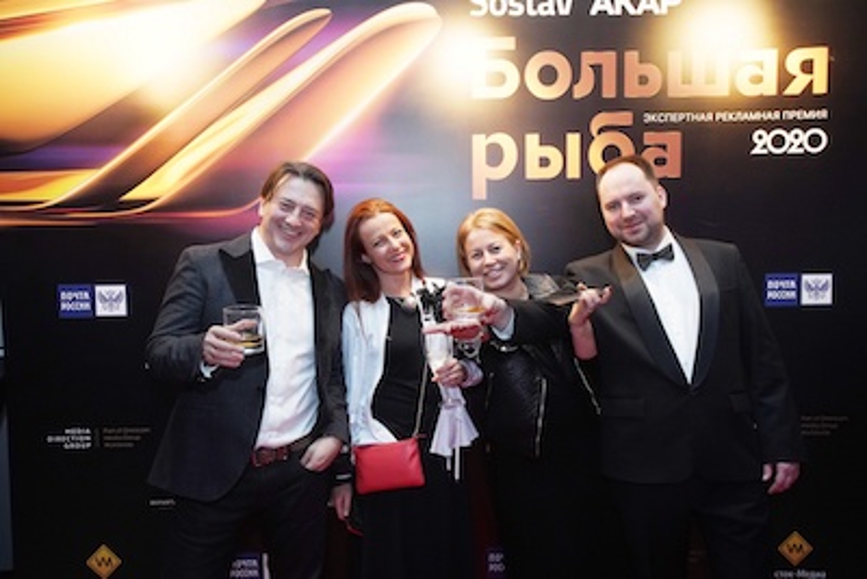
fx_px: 723
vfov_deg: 43.6
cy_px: 290
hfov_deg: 61.9
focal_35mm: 30
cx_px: 434
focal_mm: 30
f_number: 6.3
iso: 4000
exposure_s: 1/80
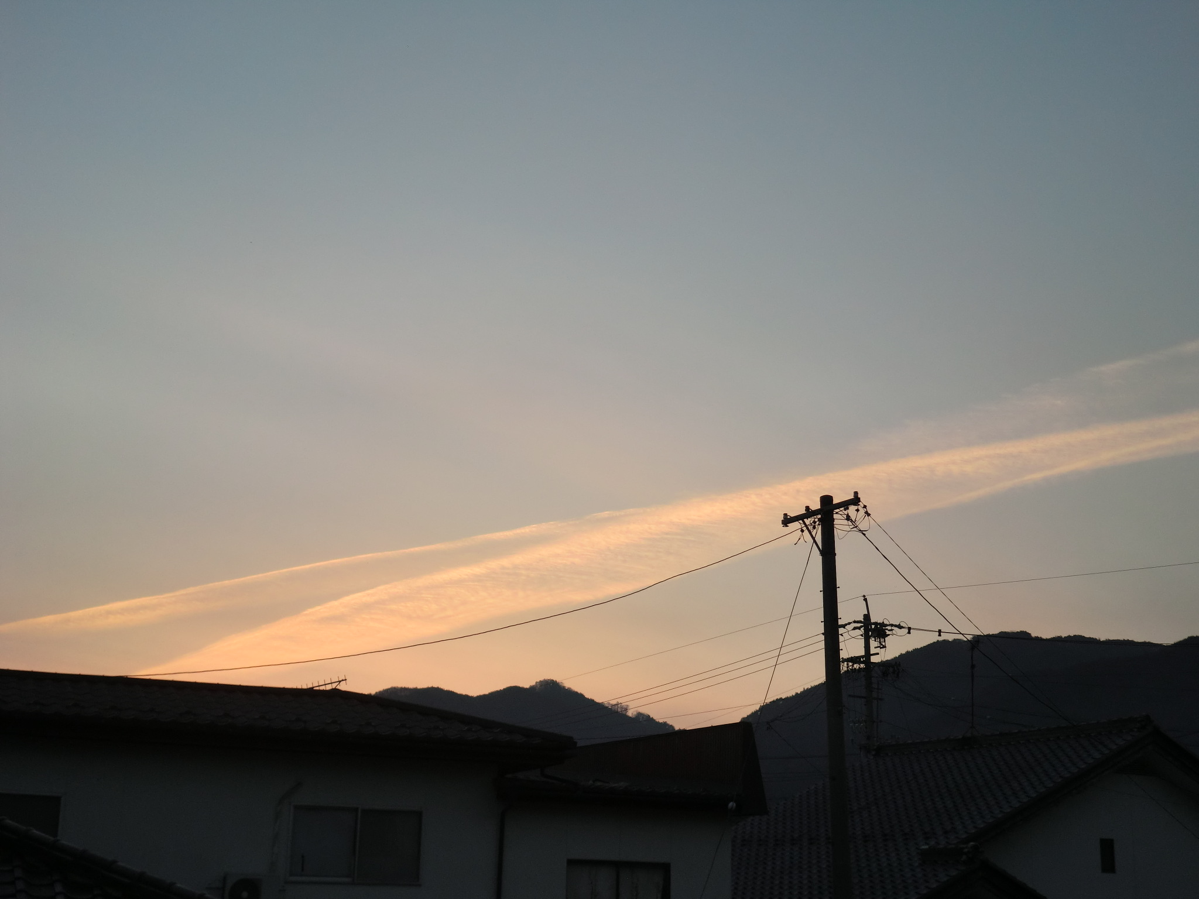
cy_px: 450
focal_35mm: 47
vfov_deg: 30.9
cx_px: 600
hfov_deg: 40.4
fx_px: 1628
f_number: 3.4
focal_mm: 8.46
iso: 50
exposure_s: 1/125
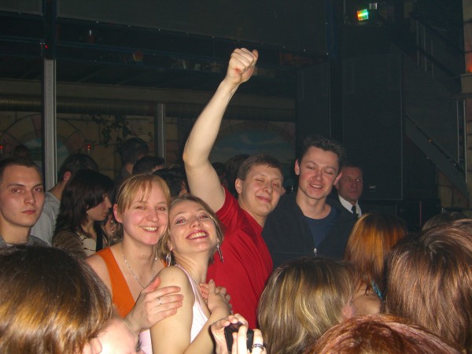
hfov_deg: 49.0
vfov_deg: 37.7
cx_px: 236
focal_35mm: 38
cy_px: 177
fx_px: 518
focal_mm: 7.9
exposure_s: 1/60
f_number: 2.8
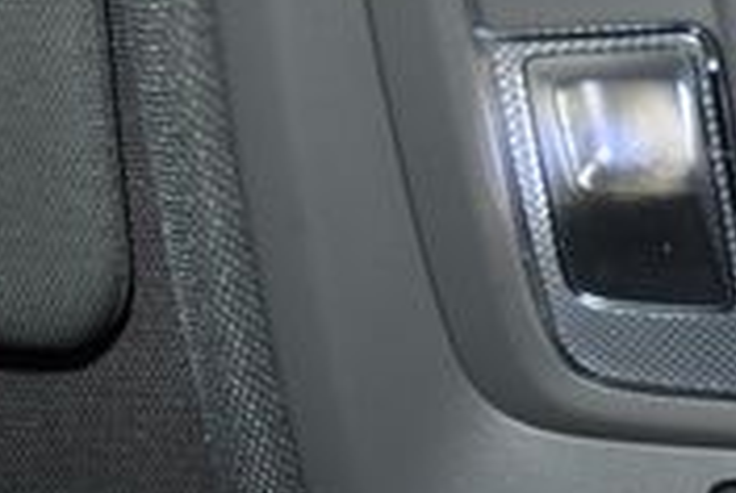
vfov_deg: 14.0
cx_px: 1142
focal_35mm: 98
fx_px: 2007
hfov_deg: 18.2
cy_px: 366
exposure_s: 1/125
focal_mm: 18
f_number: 3.5
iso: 360
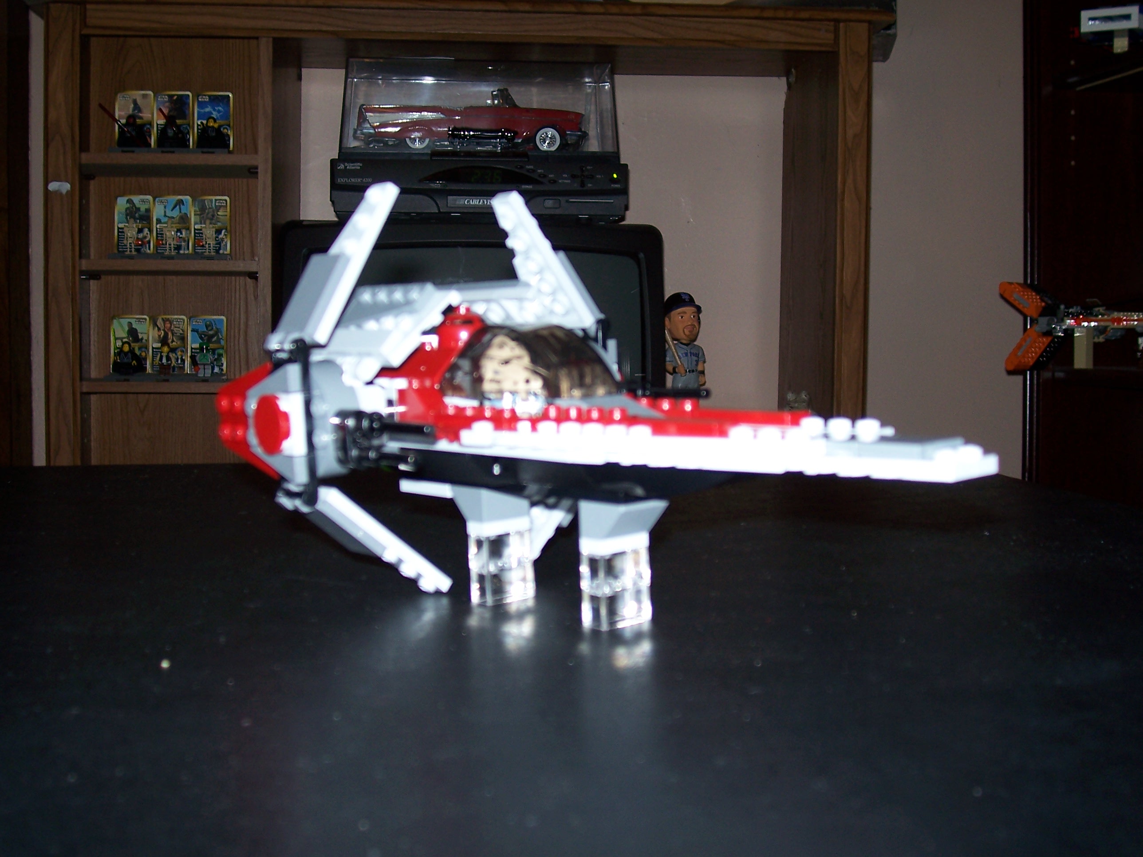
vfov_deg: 34.3
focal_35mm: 42
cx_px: 572
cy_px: 428
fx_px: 1387
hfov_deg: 44.8
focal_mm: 7
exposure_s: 1/60
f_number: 3
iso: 80
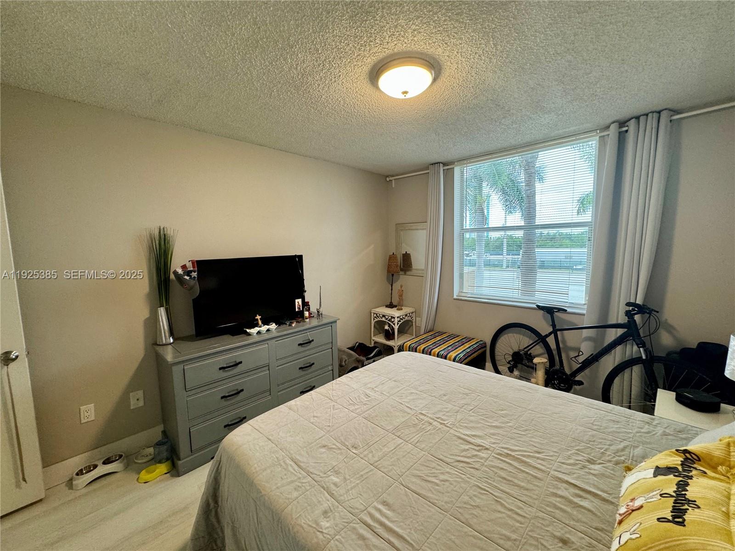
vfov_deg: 85.7
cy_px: 276
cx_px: 368
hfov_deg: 102.1
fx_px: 297
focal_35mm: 14
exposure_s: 1/60
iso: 160
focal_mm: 2.22
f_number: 2.2
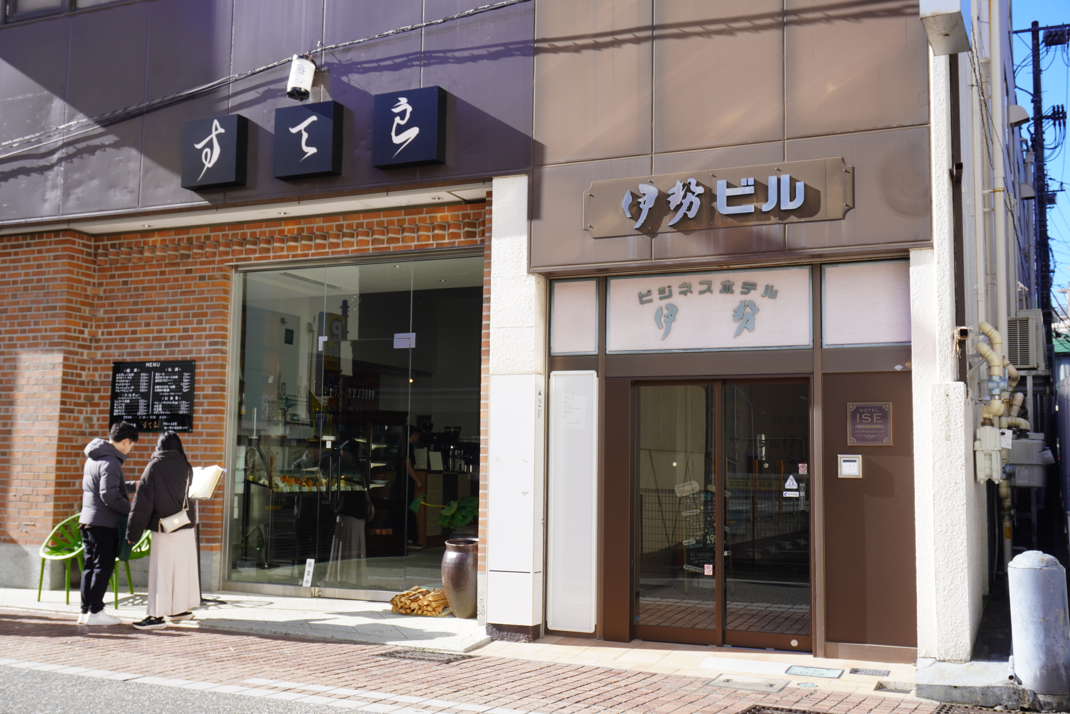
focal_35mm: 38
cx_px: 535
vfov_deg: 35.5
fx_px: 1114
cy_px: 357
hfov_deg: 51.3
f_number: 8
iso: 100
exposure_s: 1/100
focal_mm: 25
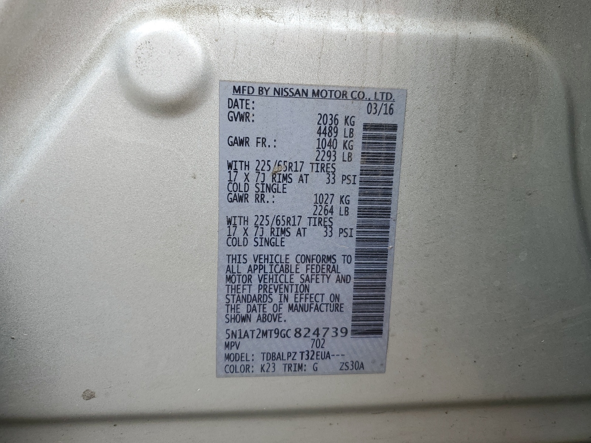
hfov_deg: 67.3
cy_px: 222
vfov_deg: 53.1
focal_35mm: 26
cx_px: 296
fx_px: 444
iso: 50
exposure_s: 1/400
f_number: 1.5
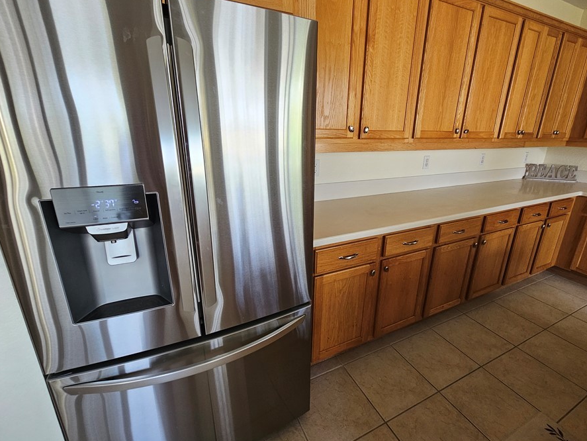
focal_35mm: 15
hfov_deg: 98.0
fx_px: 254
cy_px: 215
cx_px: 310
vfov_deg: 81.8
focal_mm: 2.2
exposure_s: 1/60
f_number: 2.2
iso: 125
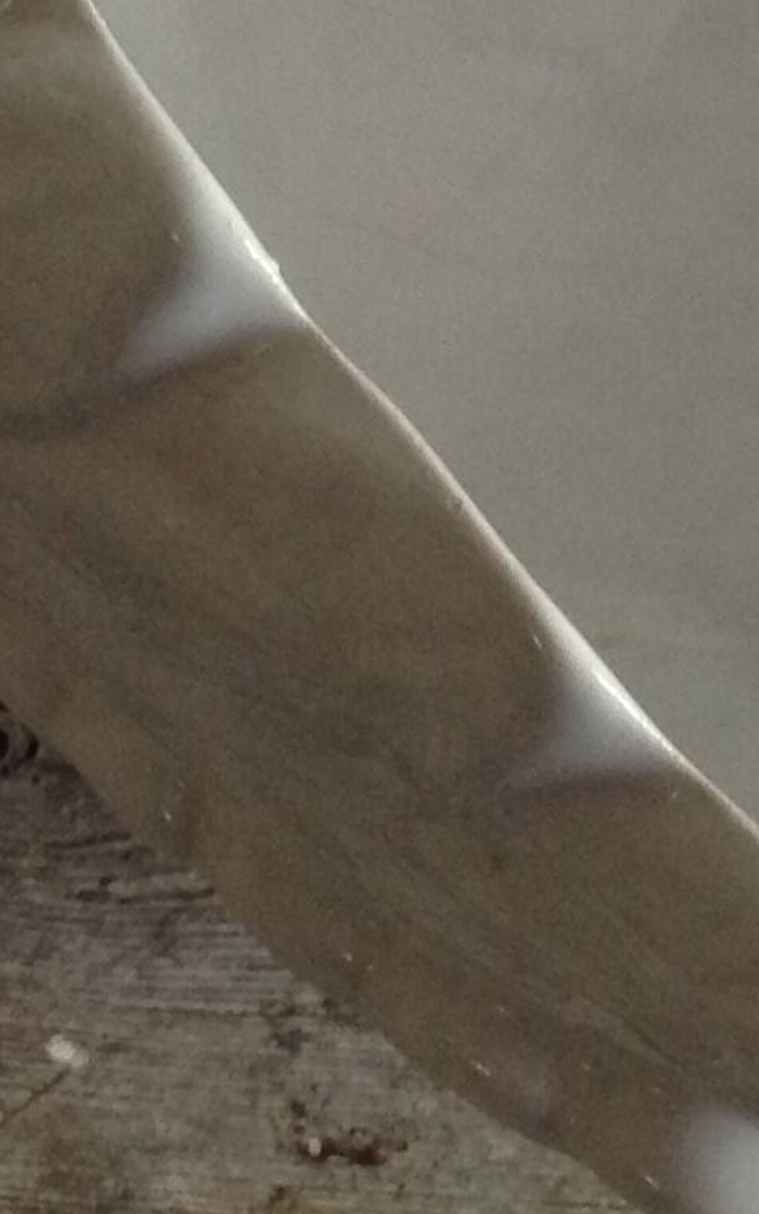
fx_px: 4200
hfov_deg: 10.3
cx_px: 586
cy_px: -214
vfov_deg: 15.9
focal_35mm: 127
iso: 160
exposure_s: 1/15
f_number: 2.4
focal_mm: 4.28
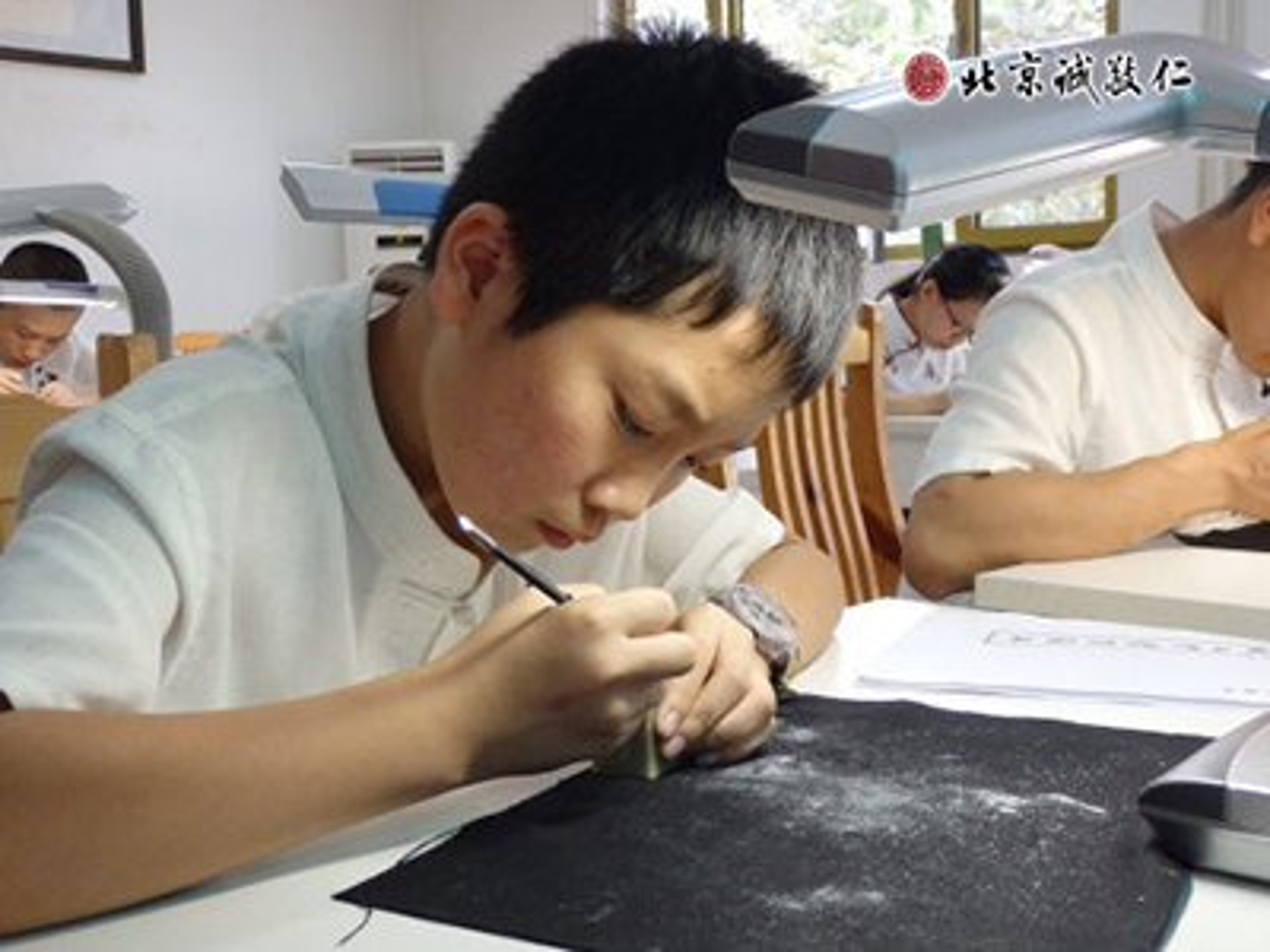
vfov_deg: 36.0
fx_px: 1468
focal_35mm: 40
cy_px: 476
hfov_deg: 46.8
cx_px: 635
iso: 800
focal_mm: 7.3
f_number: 3.7
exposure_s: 1/80
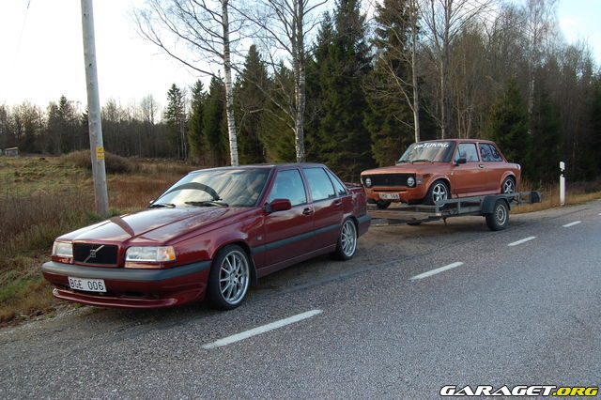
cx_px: 300
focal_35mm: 30
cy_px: 200
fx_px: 501
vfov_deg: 43.6
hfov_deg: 62.0
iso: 220
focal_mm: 20
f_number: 5.6
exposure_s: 1/125
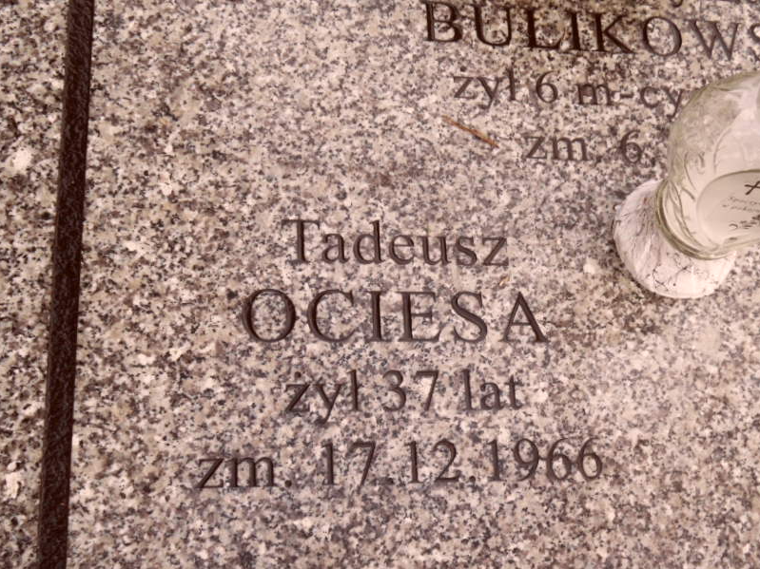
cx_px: 408
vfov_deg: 35.0
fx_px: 900
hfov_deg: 45.7
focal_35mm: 41
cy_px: 350
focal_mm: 5.3
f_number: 3.4
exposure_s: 1/90
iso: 80
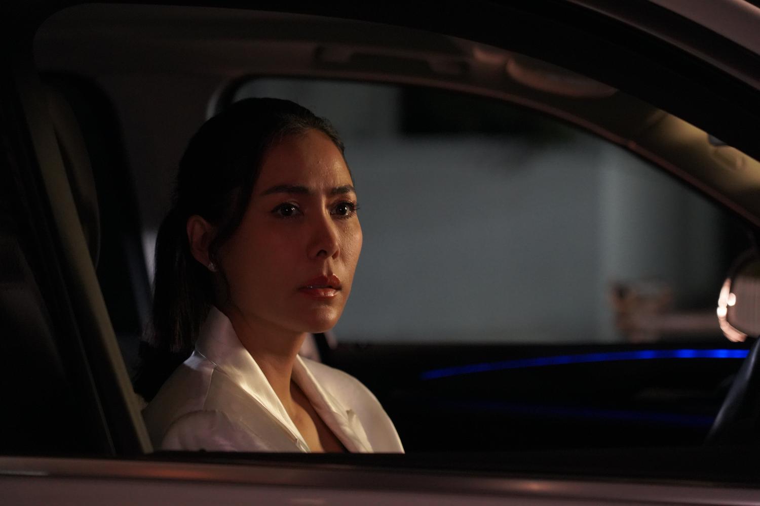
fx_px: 2216
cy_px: 253
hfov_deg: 19.5
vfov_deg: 13.0
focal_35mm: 105
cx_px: 380
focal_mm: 105
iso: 8000
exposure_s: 1/80
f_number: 4
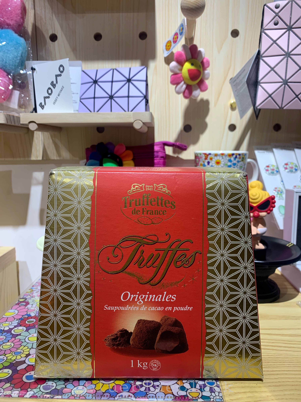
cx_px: 150
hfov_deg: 53.1
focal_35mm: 26
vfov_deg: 67.3
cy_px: 201
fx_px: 301
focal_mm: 4.25
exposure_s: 1/100
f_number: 1.8
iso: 32
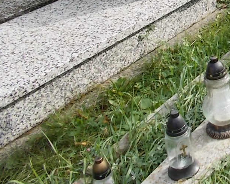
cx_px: 291
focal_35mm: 66
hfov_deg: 25.2
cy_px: -31
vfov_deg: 21.6
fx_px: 449
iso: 80
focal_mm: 4.6
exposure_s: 1/400
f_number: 3.2
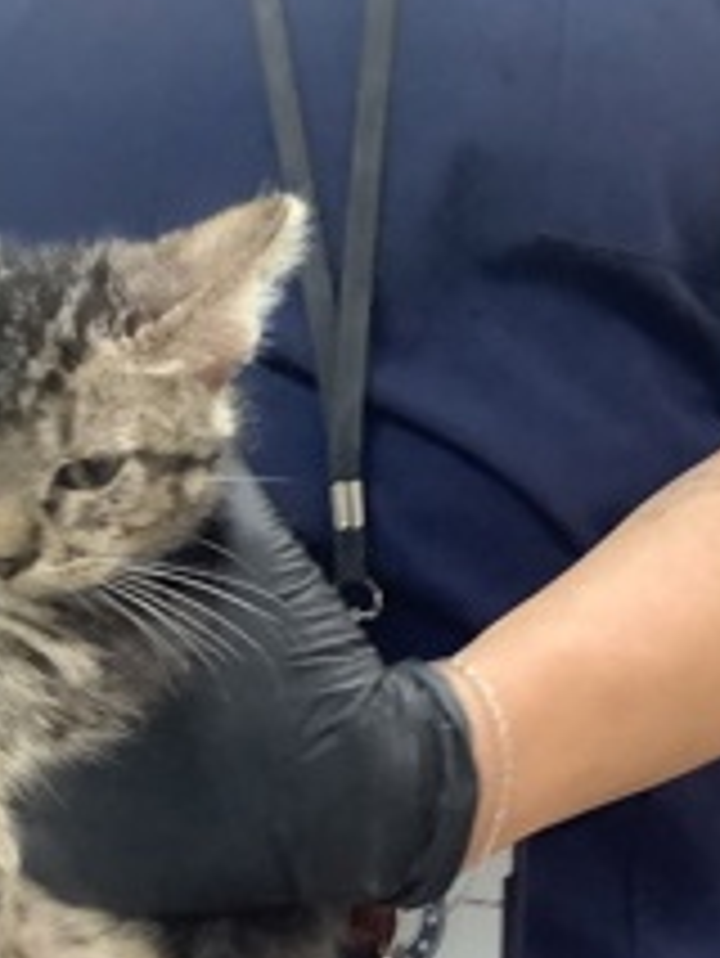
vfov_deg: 30.8
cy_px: 783
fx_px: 1690
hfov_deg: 24.0
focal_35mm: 61
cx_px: 254
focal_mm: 3.3
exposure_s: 1/60
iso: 400
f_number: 2.4
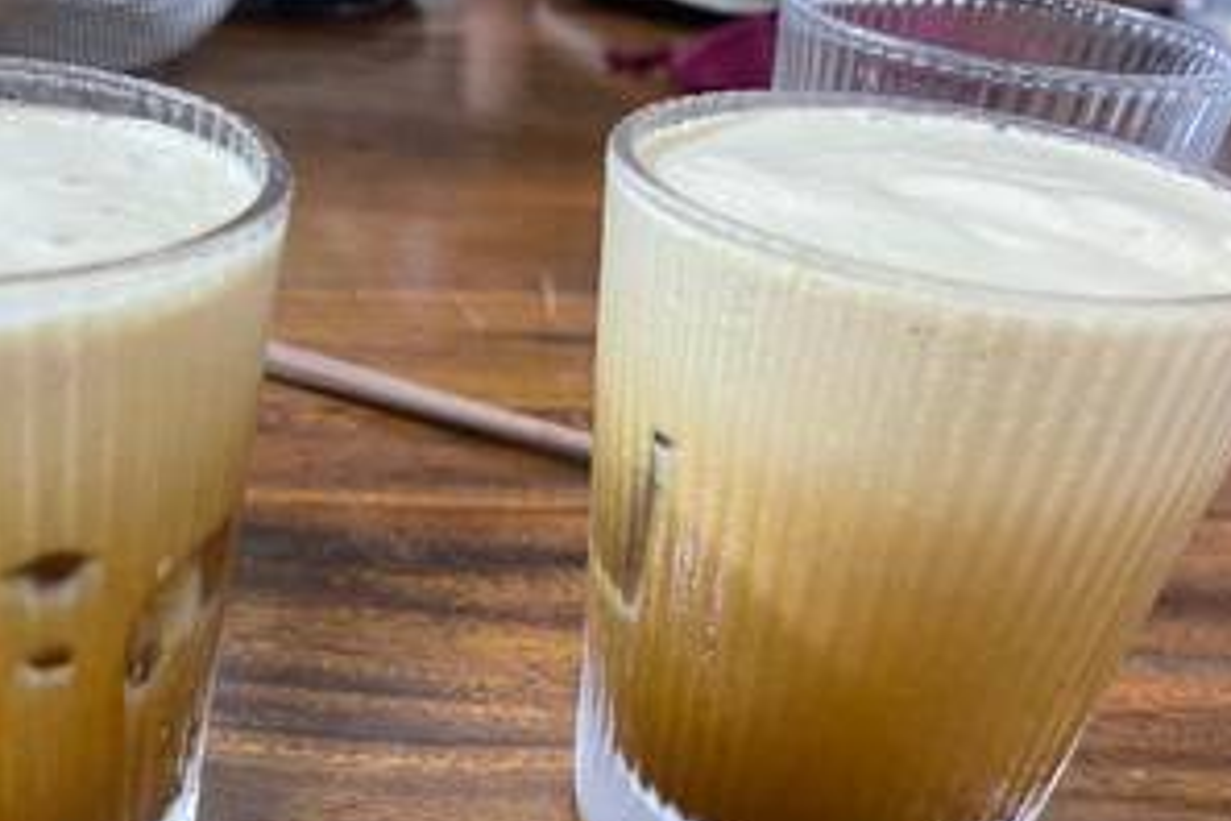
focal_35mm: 42
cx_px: 390
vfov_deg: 31.5
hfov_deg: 45.5
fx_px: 1436
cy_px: 572
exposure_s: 1/60
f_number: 1.6
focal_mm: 5.1
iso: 500
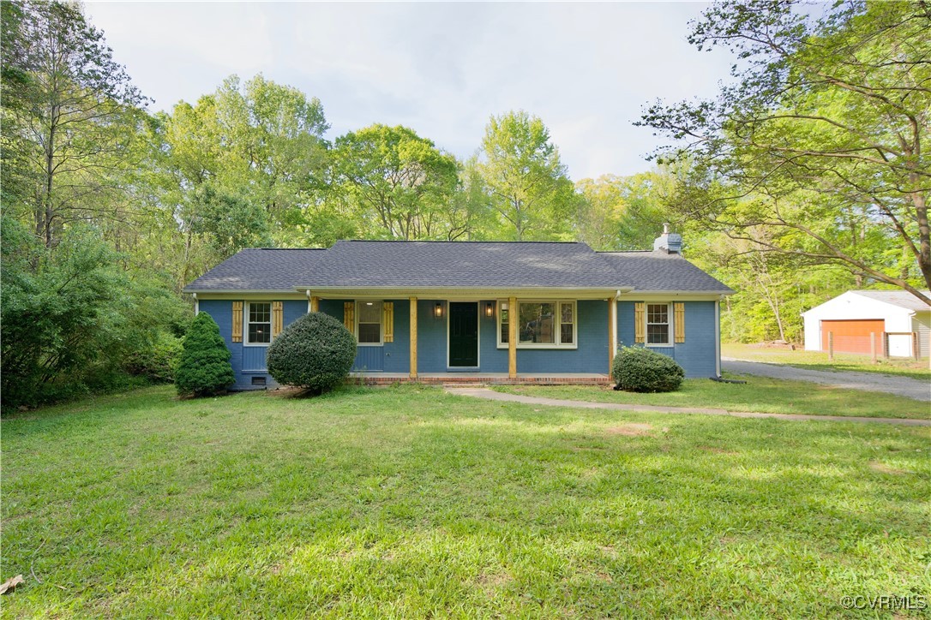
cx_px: 466
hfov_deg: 90.0
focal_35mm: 18
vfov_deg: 67.4
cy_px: 310
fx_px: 465
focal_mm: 18
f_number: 8
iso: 250
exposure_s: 1/80
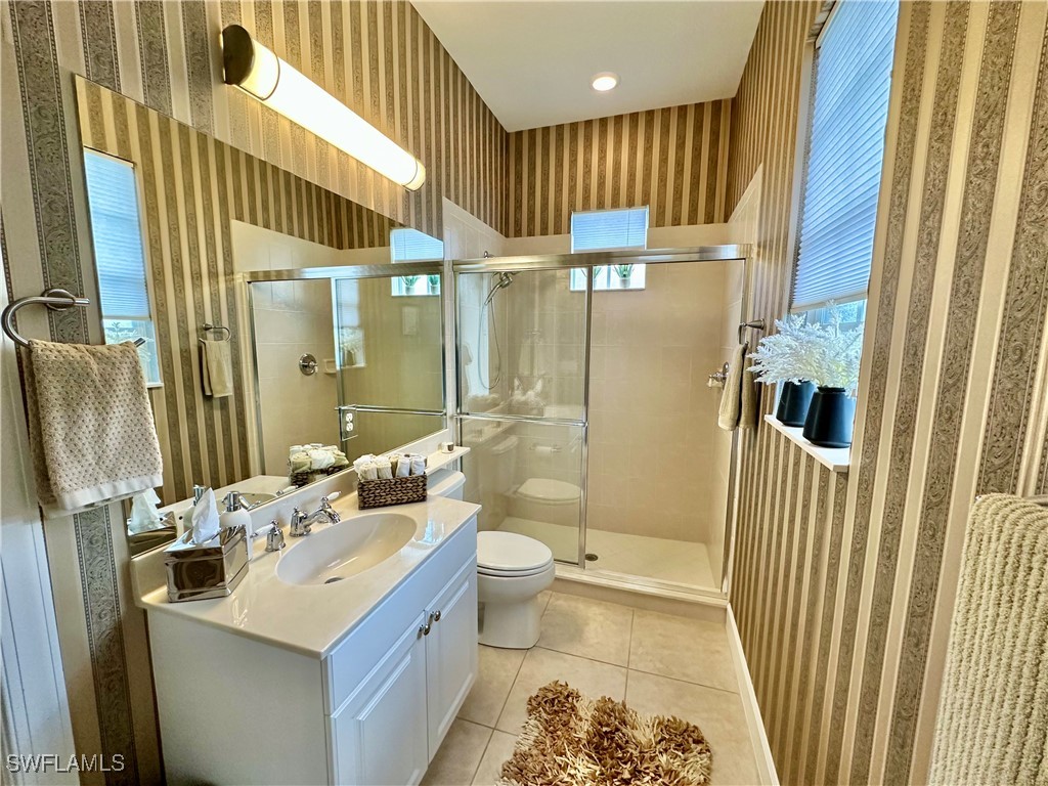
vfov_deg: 85.7
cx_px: 524
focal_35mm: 14
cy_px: 393
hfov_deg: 102.1
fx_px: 424
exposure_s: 1/120
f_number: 2.2
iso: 250
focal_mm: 2.22
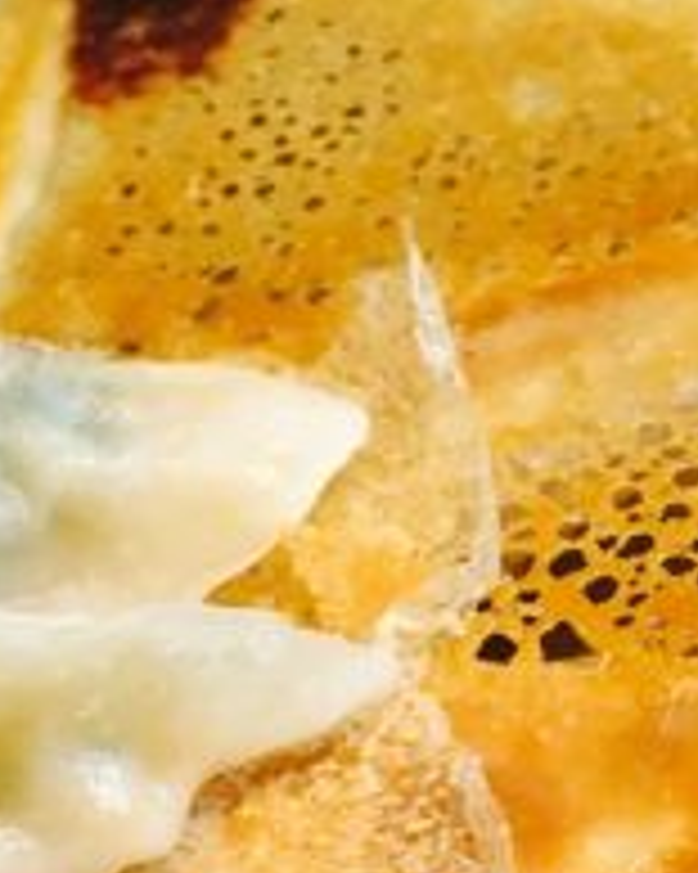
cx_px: -239
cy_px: 1172
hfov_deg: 14.4
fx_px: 2636
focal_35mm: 102
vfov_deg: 17.5
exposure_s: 1/33
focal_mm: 4.15
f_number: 2.2
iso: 80
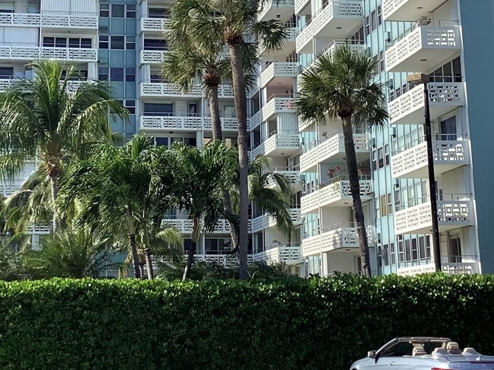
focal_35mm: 77
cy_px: 26
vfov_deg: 18.8
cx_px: 228
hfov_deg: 25.3
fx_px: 1098
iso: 25
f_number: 2.4
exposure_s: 1/1538
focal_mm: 3.3
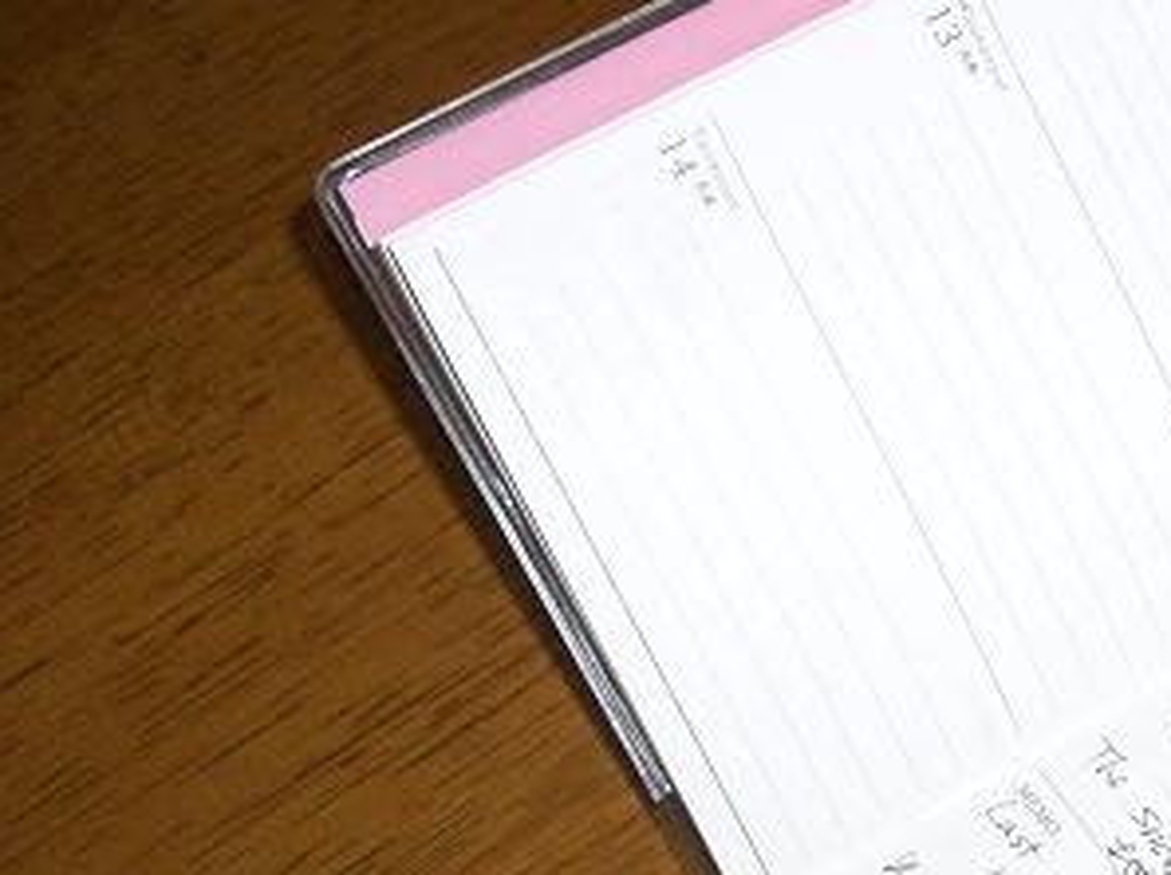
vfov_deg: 17.9
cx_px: 1191
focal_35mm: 82
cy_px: 631
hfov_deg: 22.8
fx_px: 2771
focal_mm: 6.2
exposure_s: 1/60
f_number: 2.7
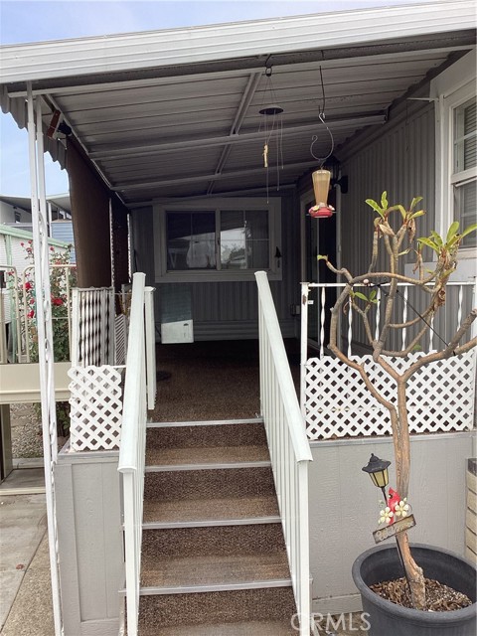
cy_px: 318
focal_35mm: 31
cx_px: 238
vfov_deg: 58.4
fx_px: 570
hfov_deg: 45.4
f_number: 2.4
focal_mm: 3.3
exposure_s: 1/290
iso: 25
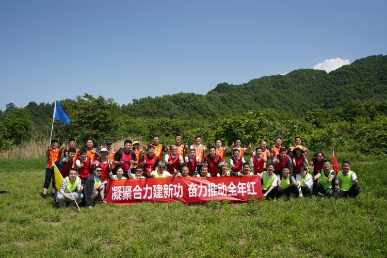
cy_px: 129
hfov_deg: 65.5
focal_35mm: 28
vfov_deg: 46.4
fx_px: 301
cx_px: 194
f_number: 5.6
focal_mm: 28
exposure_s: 1/8000
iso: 1250
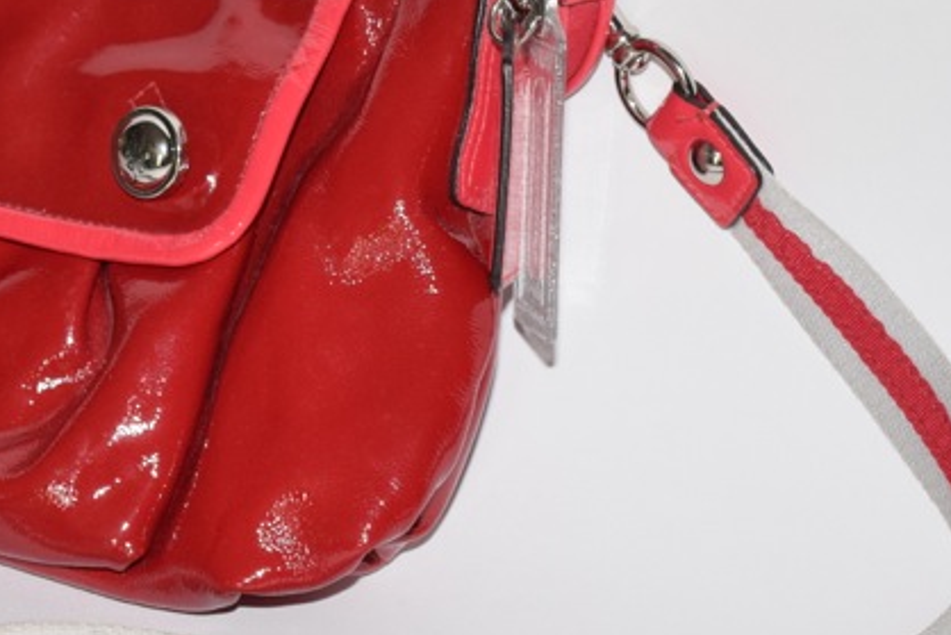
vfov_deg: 7.0
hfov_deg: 10.4
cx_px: 91
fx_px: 5211
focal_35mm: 197
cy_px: 238
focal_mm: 55
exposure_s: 1/100
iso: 800
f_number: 5.6
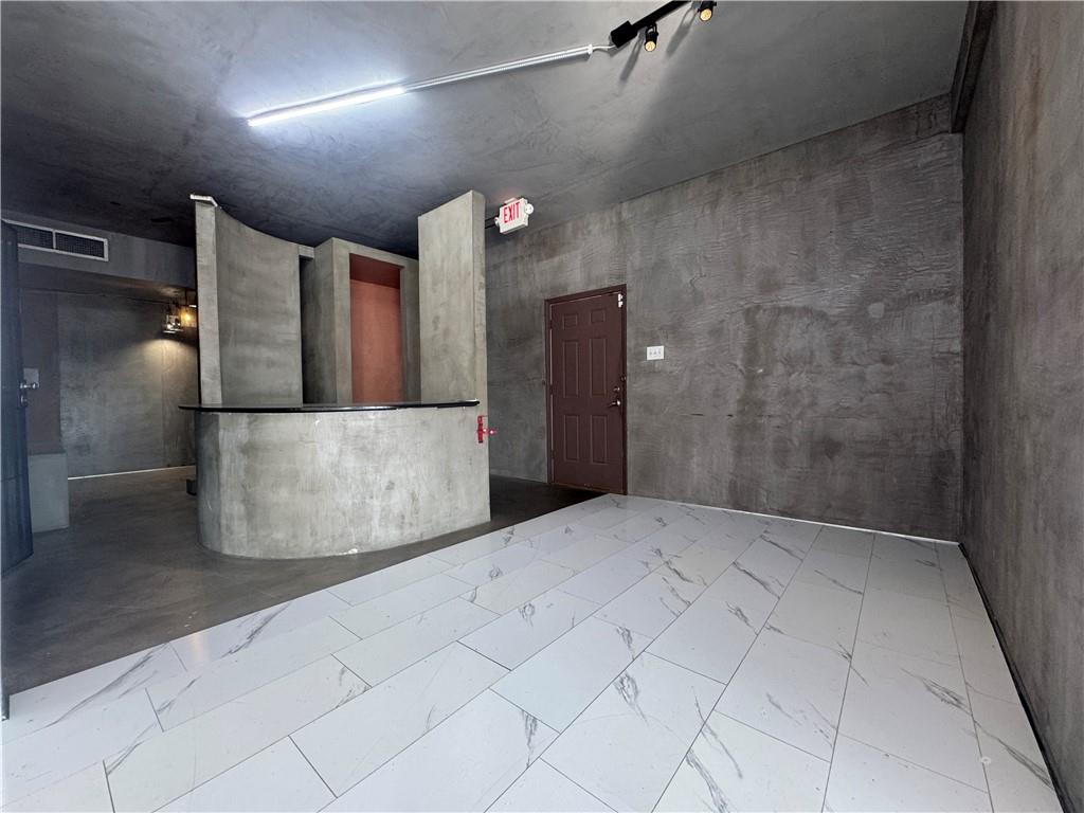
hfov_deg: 102.1
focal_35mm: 14
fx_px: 438
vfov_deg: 85.7
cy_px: 406
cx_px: 542
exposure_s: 1/60
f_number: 2.2
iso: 160
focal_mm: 2.22
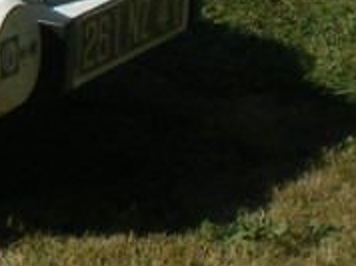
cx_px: -655
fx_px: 2958
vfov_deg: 5.1
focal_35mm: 288
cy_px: -158
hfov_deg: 6.4
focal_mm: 8.4
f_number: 5.2
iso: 50
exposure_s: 1/500
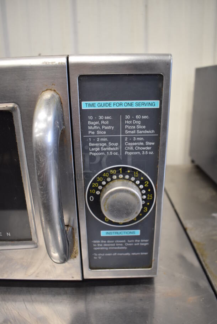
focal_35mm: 27
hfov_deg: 48.0
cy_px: 162
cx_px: 108
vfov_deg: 67.3
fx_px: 244
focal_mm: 18
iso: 900
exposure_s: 1/60
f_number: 4
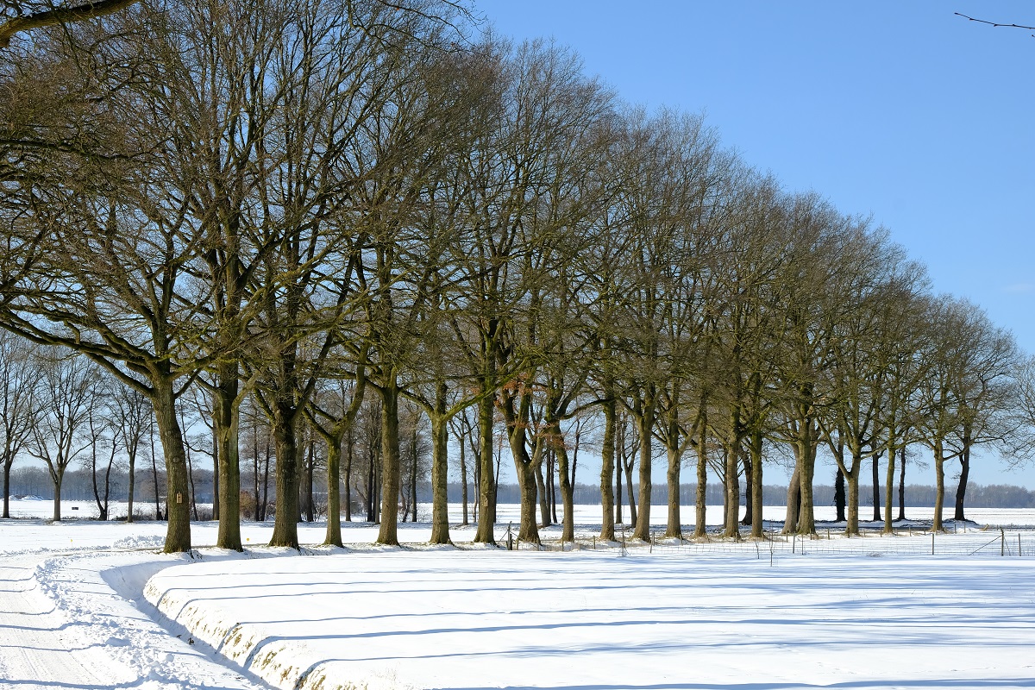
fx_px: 2386
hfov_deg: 24.5
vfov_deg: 16.5
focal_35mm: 83
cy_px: 345
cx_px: 518
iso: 200
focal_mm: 55
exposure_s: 1/30
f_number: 13
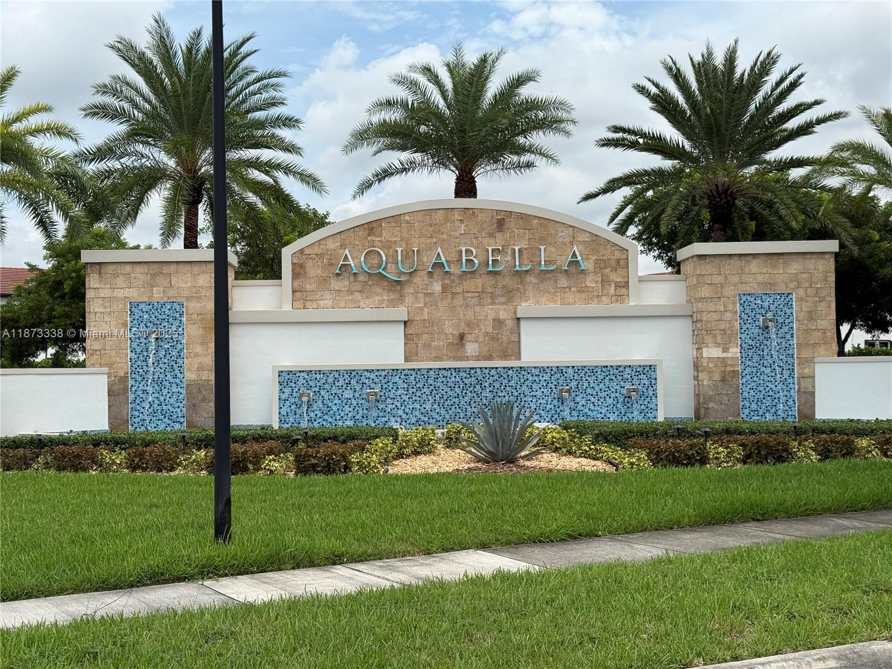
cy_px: 334
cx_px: 446
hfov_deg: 39.7
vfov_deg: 30.3
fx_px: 1237
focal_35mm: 48
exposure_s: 1/5587
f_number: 1.78
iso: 64
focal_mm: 6.76
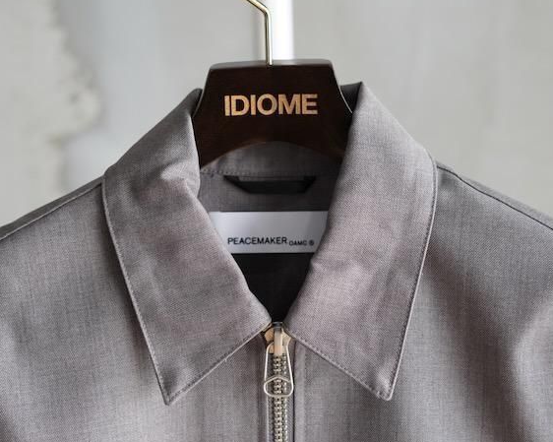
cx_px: 277
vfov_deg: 21.5
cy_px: 236
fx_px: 1161
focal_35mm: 71
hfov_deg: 26.8
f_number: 2.8
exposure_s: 1/125
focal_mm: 50
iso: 500
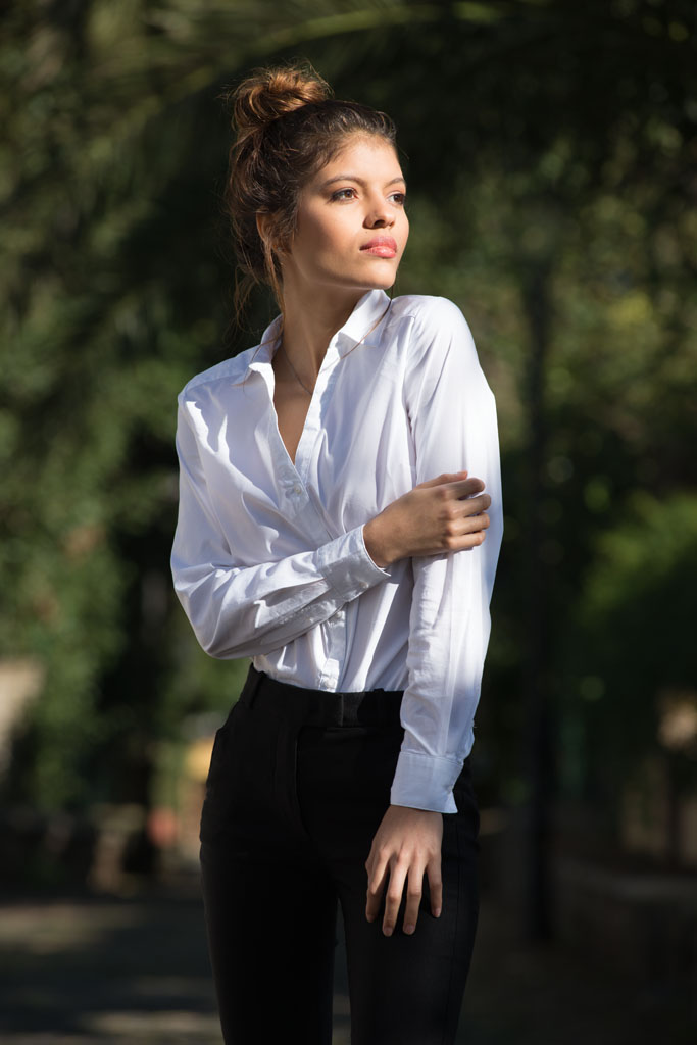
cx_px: 348
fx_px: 4935
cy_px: 522
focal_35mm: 170
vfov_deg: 12.1
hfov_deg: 8.1
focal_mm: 170
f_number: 6.3
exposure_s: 1/400
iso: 100
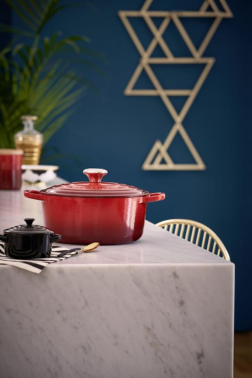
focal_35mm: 124
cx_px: 126
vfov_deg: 16.5
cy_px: 189
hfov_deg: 11.1
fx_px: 1302
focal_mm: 124
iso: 100
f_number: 5.6
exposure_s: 1/2
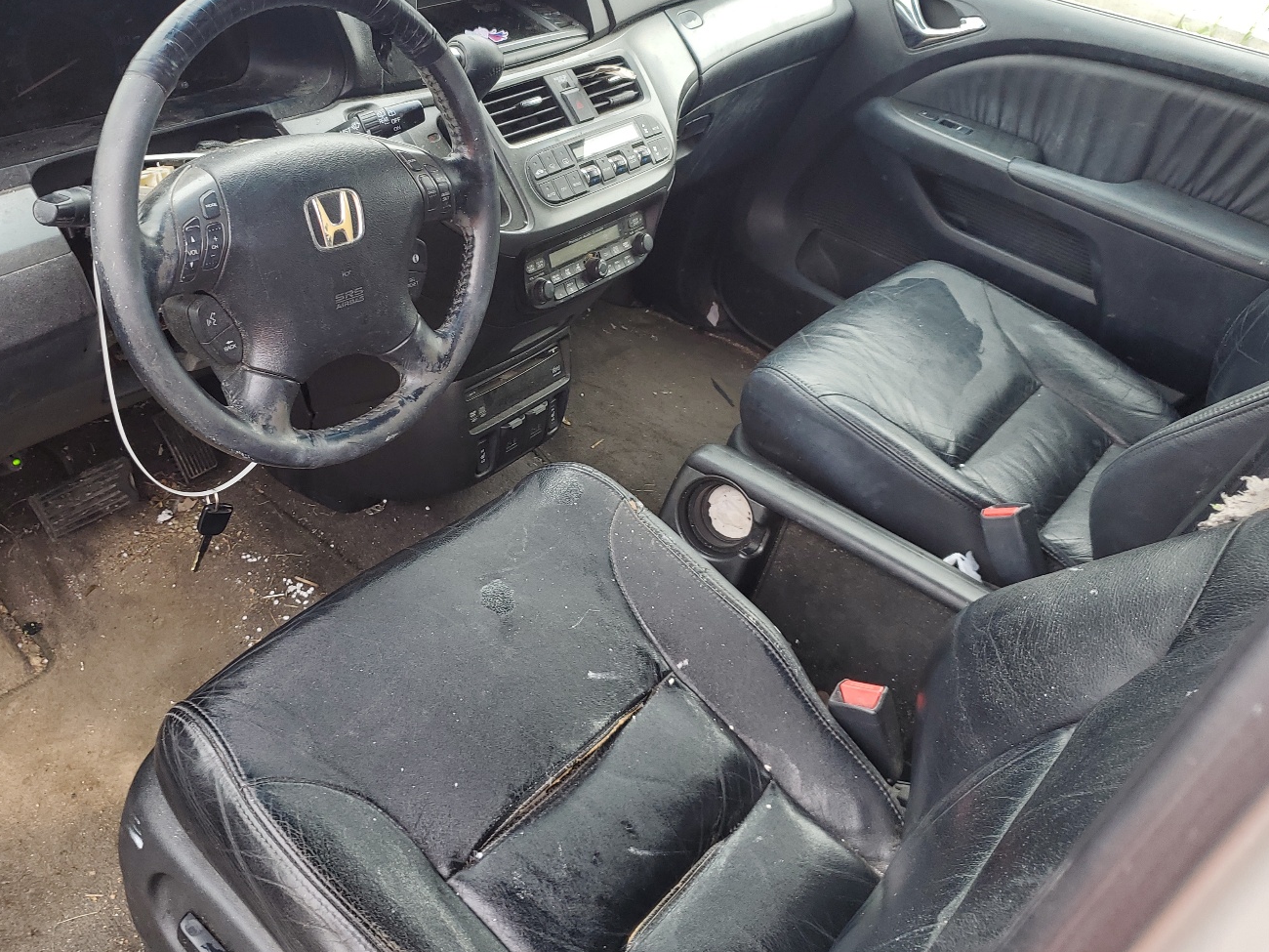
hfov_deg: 56.5
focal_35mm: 32
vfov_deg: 44.0
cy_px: 391
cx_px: 521
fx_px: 1173
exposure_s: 1/125
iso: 50
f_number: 1.5
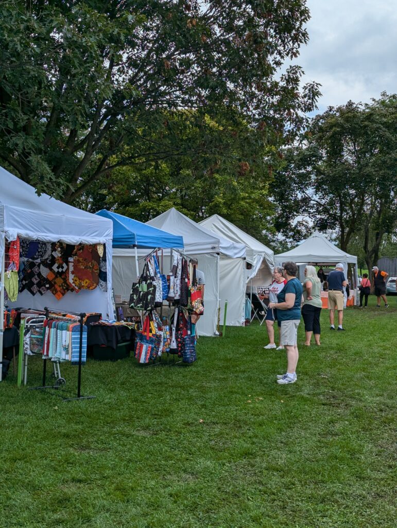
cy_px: 264
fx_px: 732
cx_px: 198
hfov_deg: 30.3
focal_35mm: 48
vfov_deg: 39.6
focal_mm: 6.81
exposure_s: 1/2618
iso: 46
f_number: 1.85
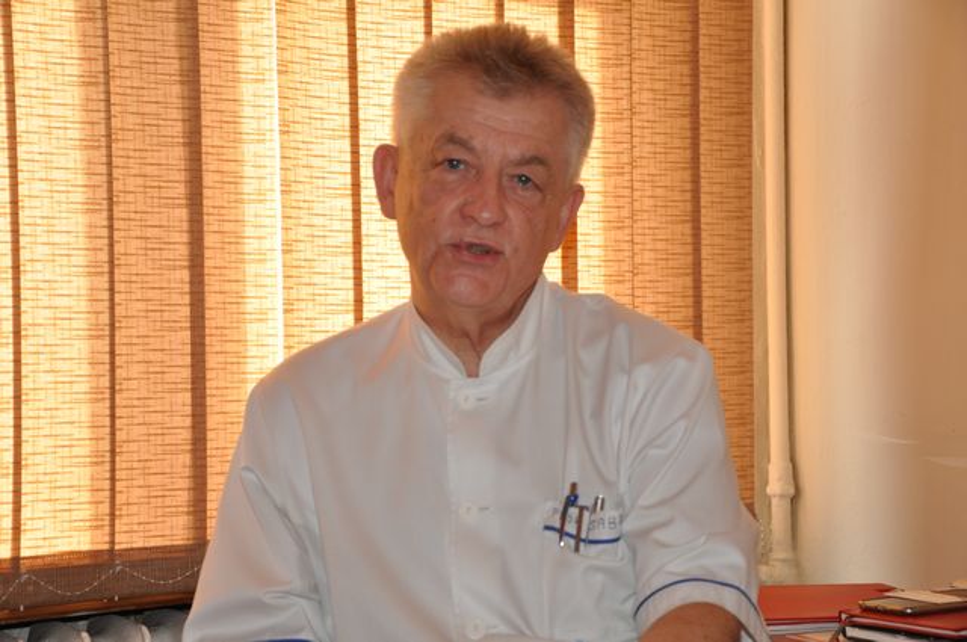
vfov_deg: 18.1
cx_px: 484
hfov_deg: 27.0
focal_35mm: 75
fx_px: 2012
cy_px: 321
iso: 800
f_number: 5
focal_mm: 50
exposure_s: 1/125
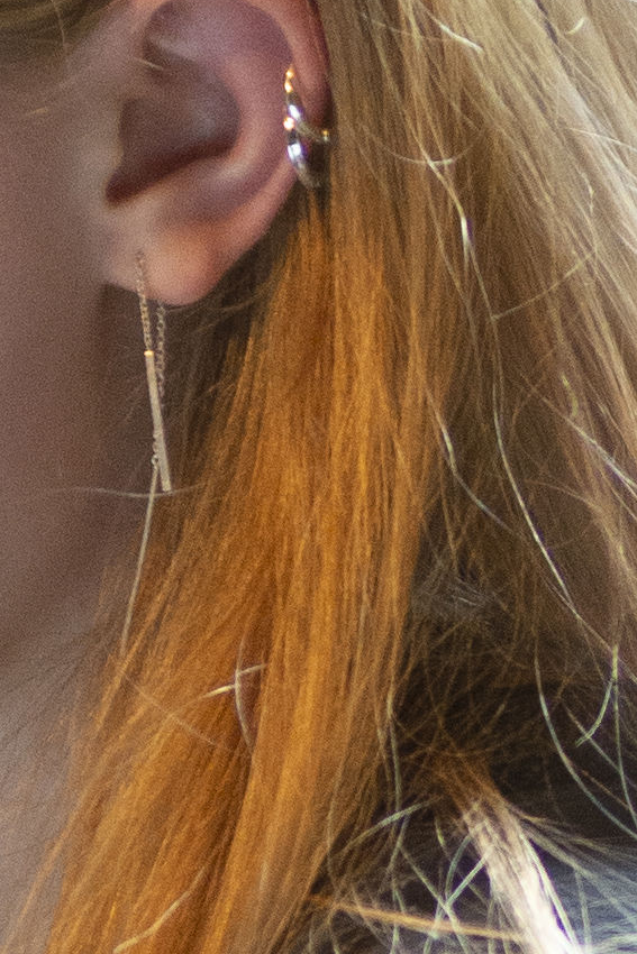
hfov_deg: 1.0
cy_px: 586
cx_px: 692
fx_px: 37565
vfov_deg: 1.5
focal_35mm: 1416
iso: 1600
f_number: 2.8
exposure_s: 1/250
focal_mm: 200
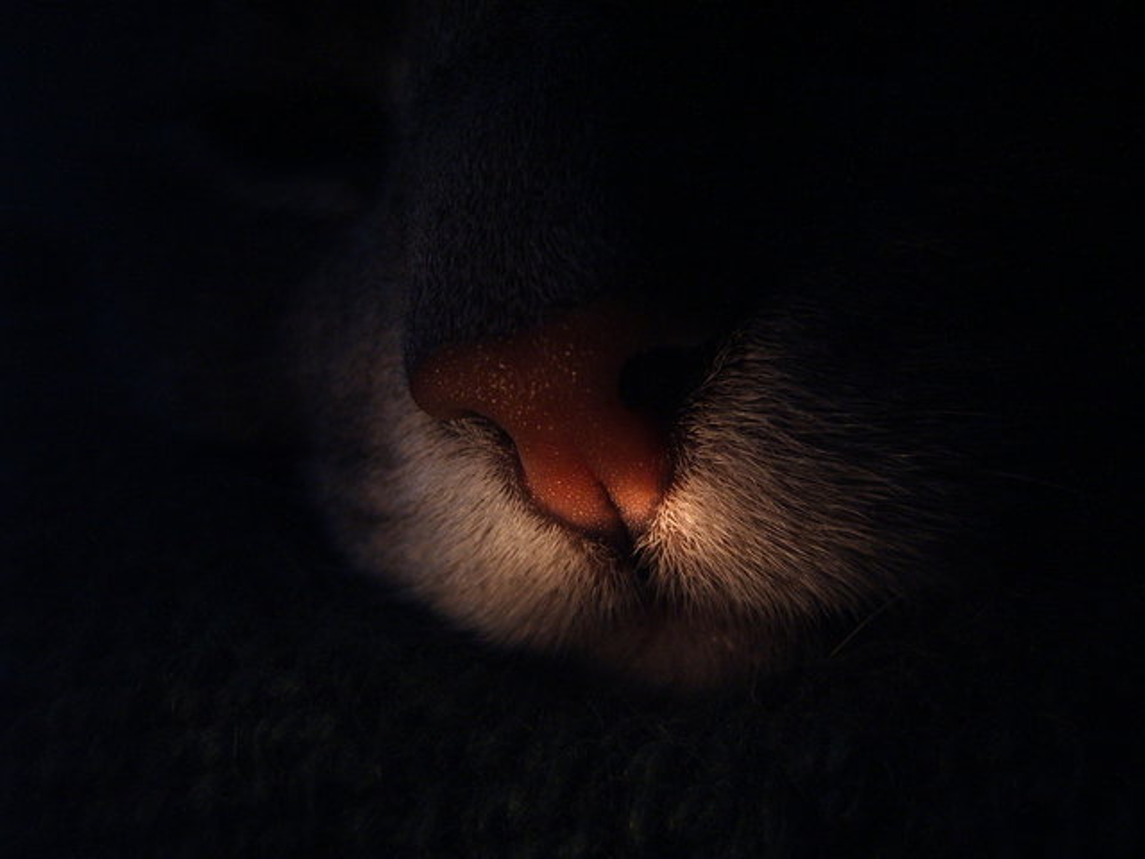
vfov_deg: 38.7
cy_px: 430
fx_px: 1224
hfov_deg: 50.1
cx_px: 572
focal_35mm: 37
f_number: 2.9
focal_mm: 6.2
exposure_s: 1/180
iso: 63
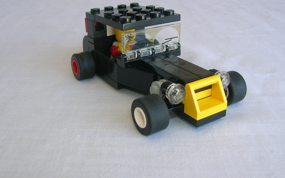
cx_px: 140
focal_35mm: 40
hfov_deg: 49.3
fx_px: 311
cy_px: 71
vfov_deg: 31.9
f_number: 4.9
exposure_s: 1/25.7
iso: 50
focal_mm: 6
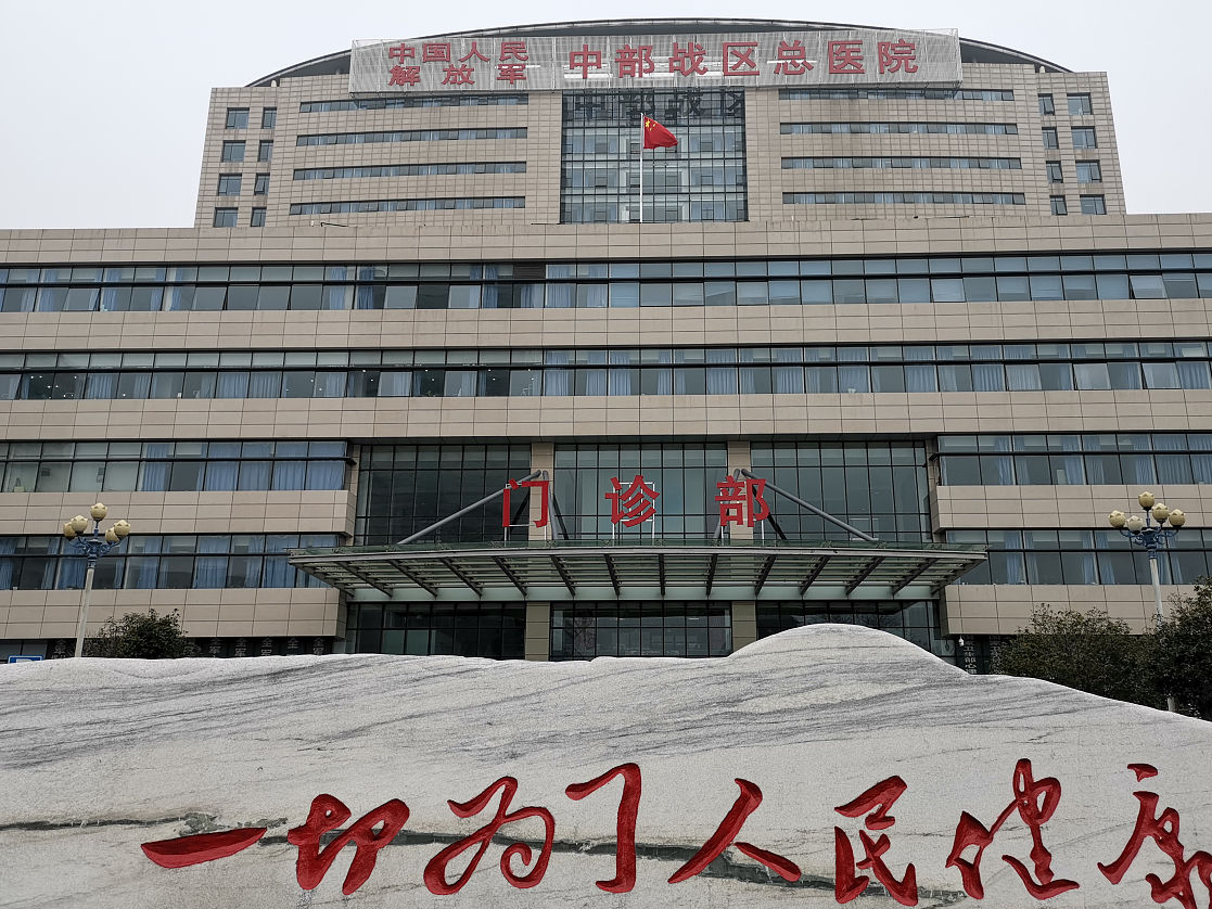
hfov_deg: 61.6
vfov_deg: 48.2
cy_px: 472
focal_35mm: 29
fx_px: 1015
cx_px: 642
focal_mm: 3.95
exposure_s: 1/1276
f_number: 1.8
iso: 50
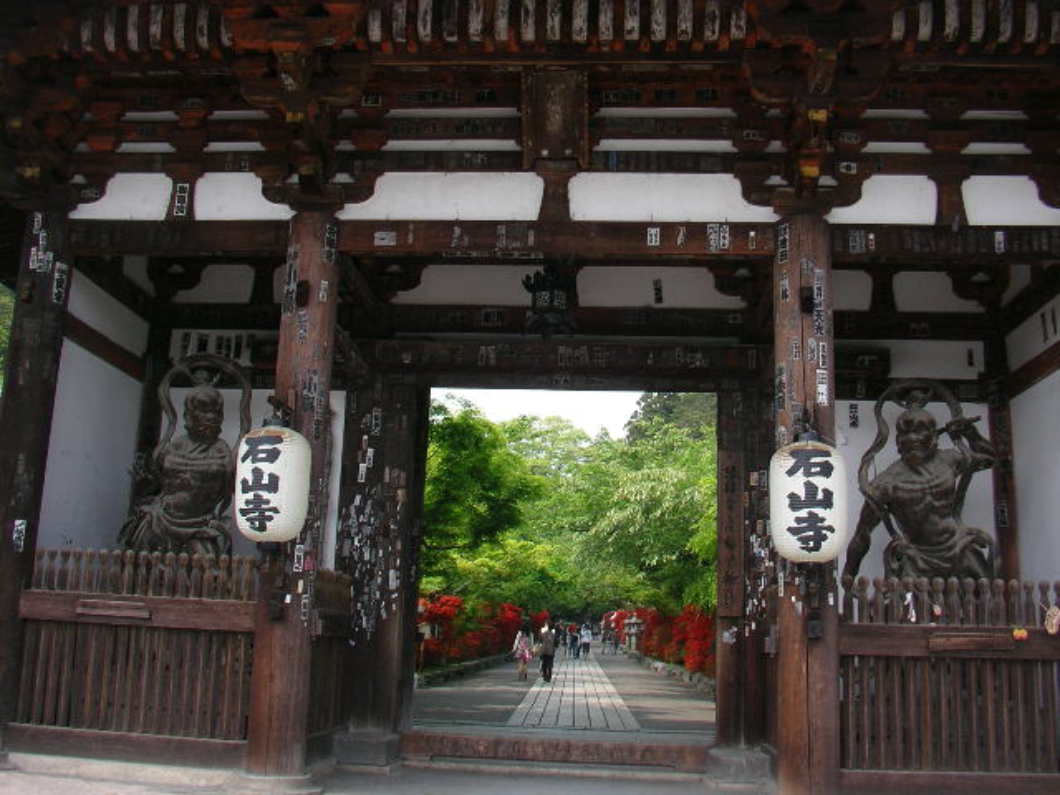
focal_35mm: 37
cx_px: 530
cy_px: 398
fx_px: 1133
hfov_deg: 50.1
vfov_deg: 38.7
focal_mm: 5.7
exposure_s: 1/160
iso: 50
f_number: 2.8
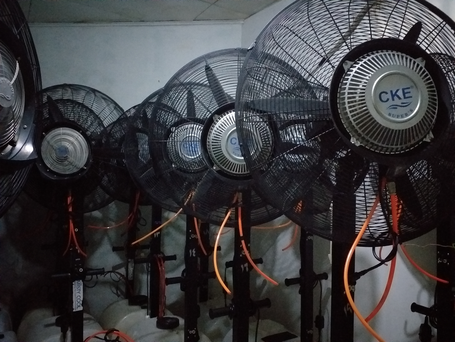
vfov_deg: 53.1
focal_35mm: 26
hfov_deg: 67.3
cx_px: 228
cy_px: 171
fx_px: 342
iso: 1600
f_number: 1.9
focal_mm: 3.6
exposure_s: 1/10
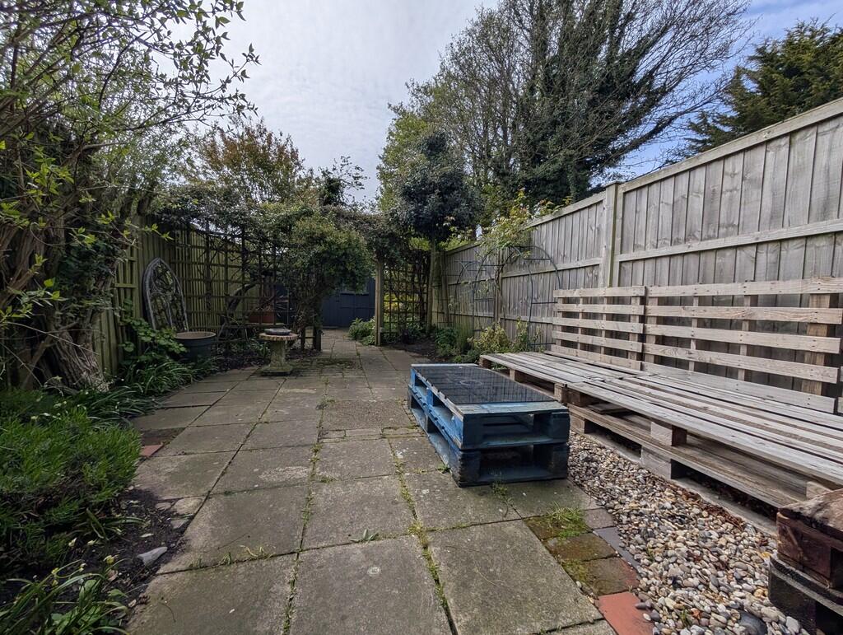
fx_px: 293
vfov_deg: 94.6
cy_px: 318
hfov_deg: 110.5
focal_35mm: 12
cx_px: 422
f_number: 1.7
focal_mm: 2.02
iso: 51
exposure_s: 1/5848
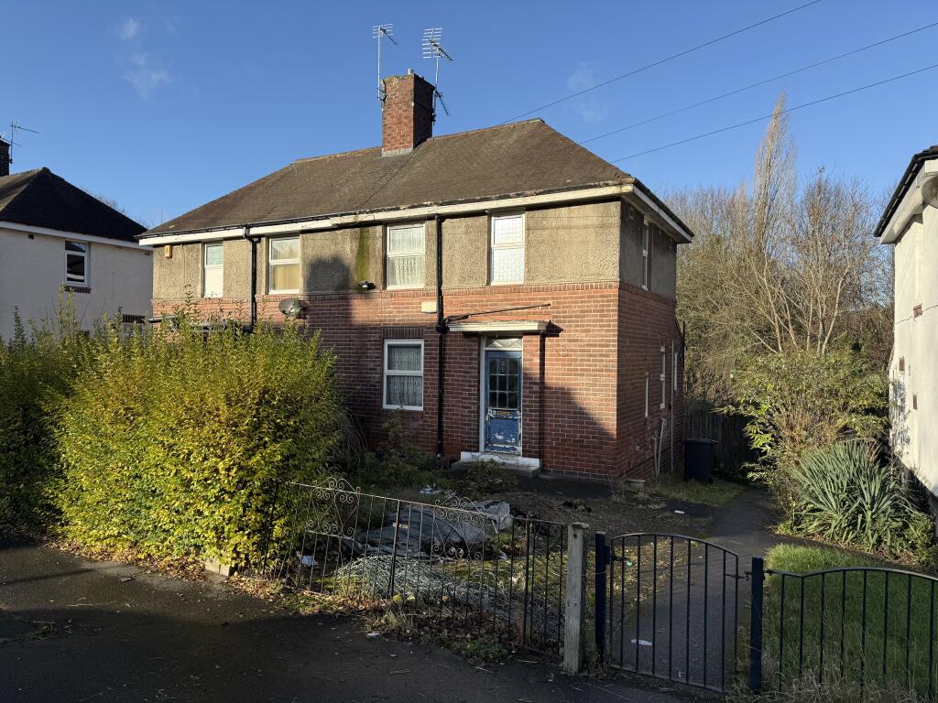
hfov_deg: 71.6
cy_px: 352
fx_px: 650
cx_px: 469
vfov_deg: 56.8
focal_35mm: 24
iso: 80
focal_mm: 6.76
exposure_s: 1/2110
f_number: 1.78
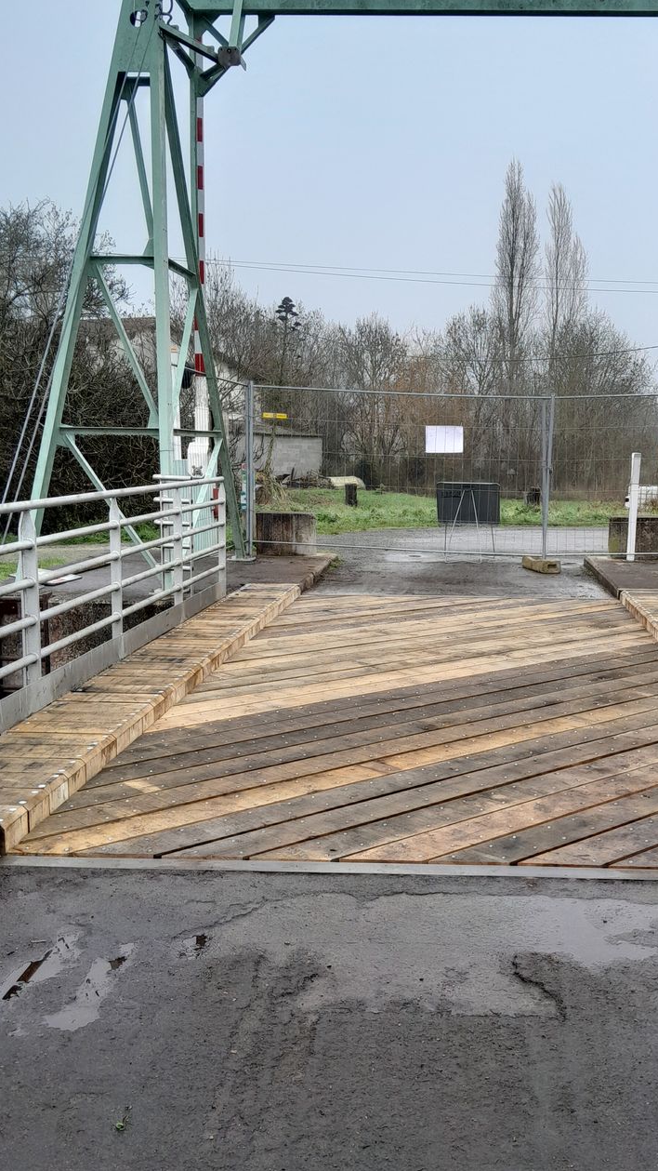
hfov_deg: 32.5
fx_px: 1117
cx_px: 452
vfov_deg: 55.2
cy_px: 639
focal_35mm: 36
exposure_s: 1/107
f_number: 1.8
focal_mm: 3.98
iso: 40
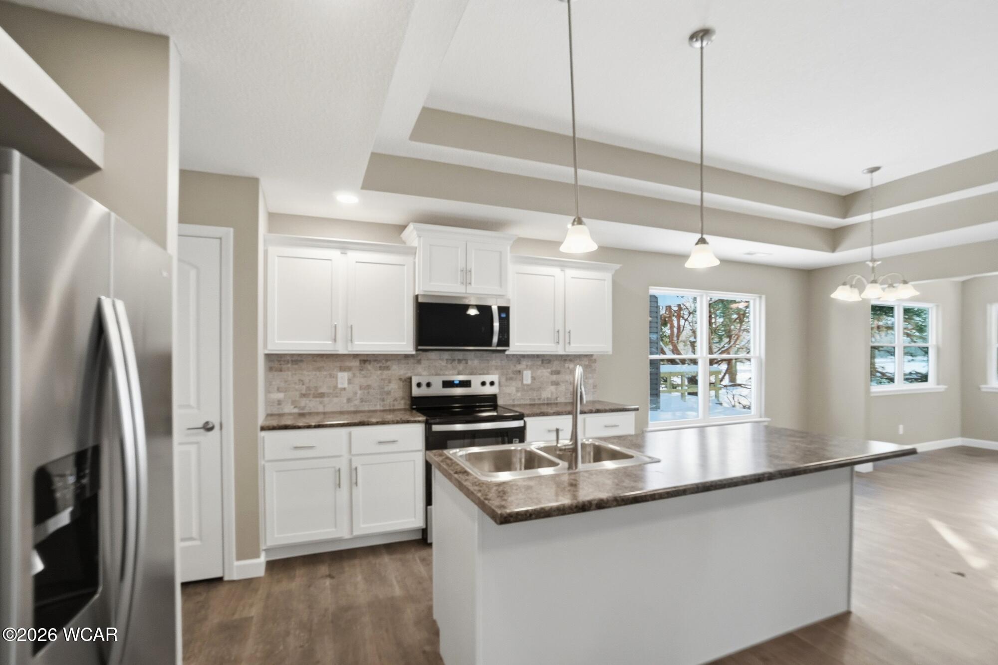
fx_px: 416
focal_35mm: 15
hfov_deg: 100.4
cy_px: 332
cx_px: 499
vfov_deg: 77.3
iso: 125
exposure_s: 1/250
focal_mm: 10
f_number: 5.6
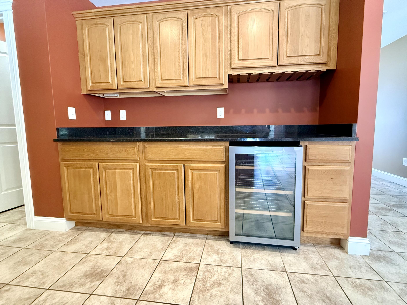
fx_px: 176
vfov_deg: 81.6
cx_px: 215
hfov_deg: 98.1
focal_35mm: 15
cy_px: 143
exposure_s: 1/60
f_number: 2.2
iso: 640
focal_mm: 2.22
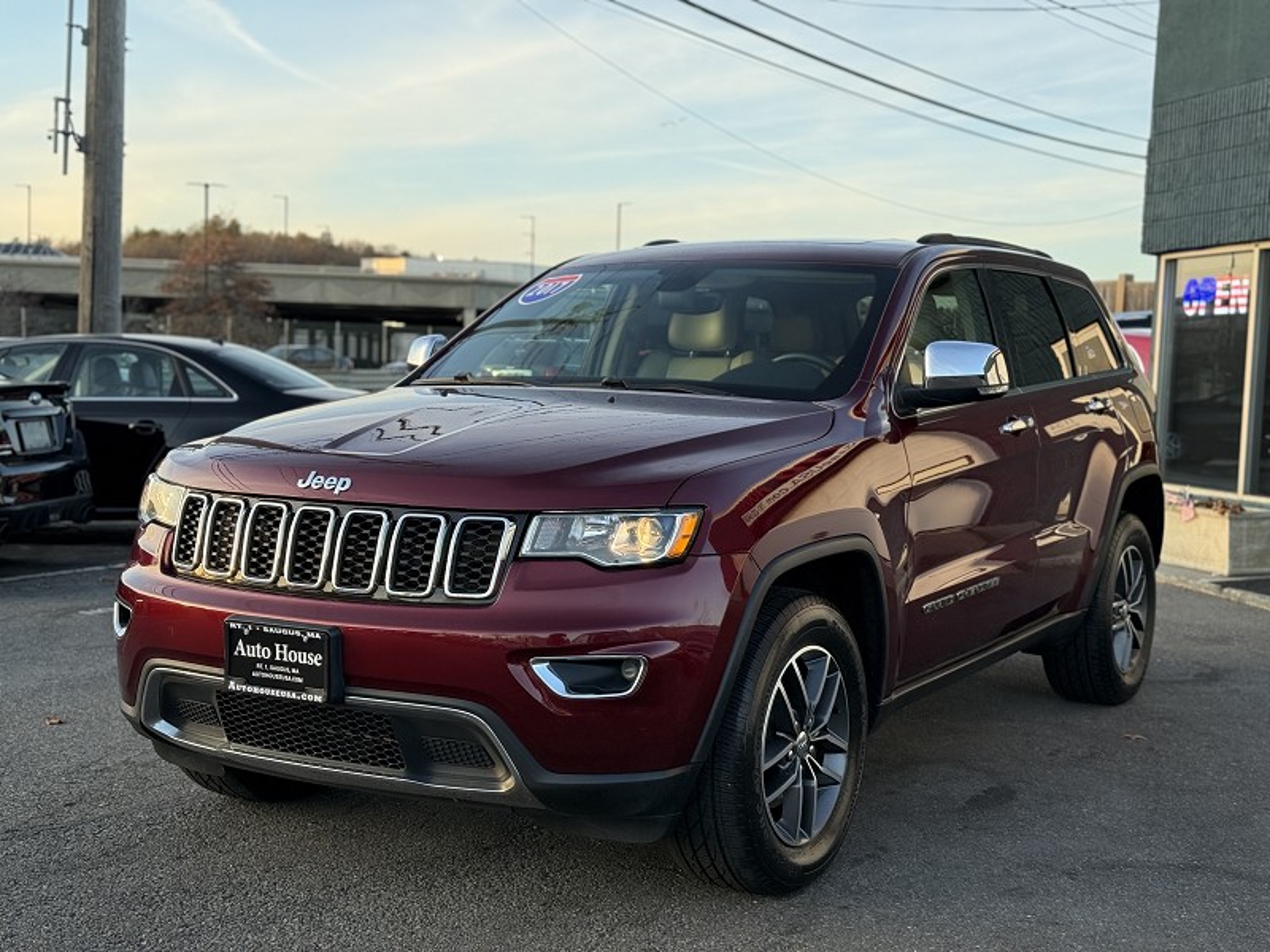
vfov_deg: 30.3
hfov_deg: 39.7
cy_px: 476
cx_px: 635
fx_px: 1761
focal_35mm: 48
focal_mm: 6.76
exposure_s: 1/460
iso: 80
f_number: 1.78
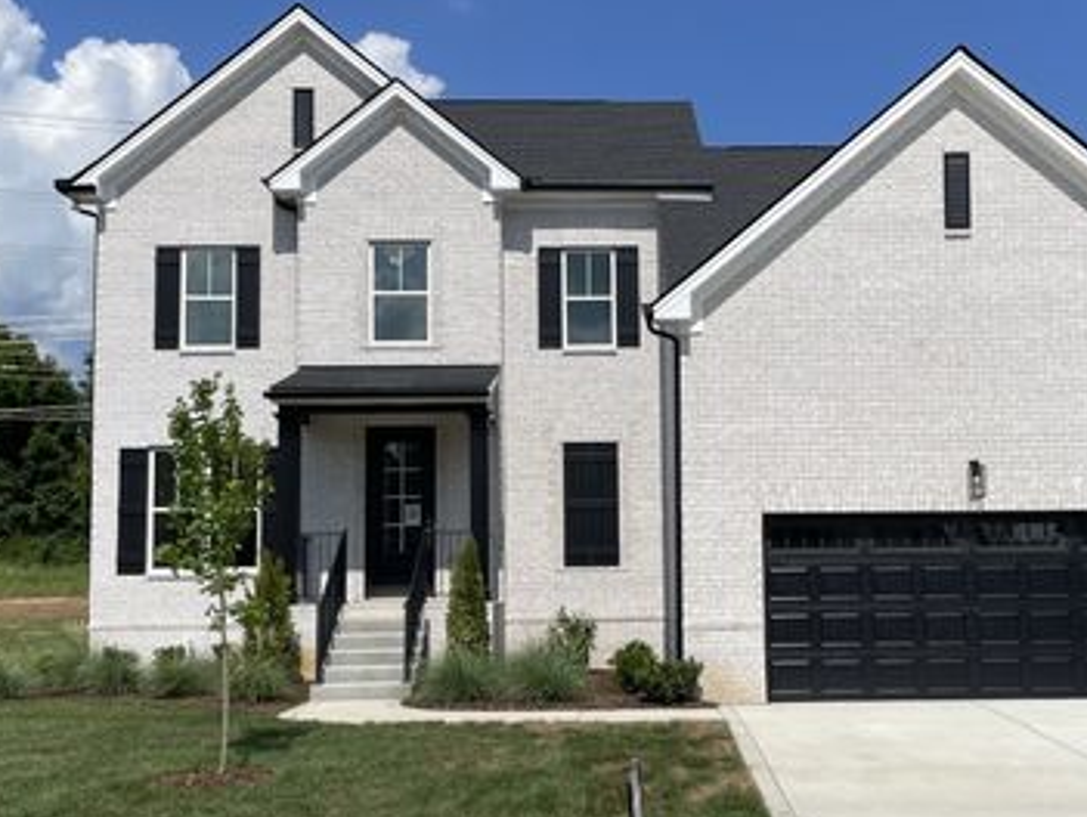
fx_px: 1163
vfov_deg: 38.7
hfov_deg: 49.8
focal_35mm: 37
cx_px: 653
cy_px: 426
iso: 32
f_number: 1.6
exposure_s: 1/7299
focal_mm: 4.2
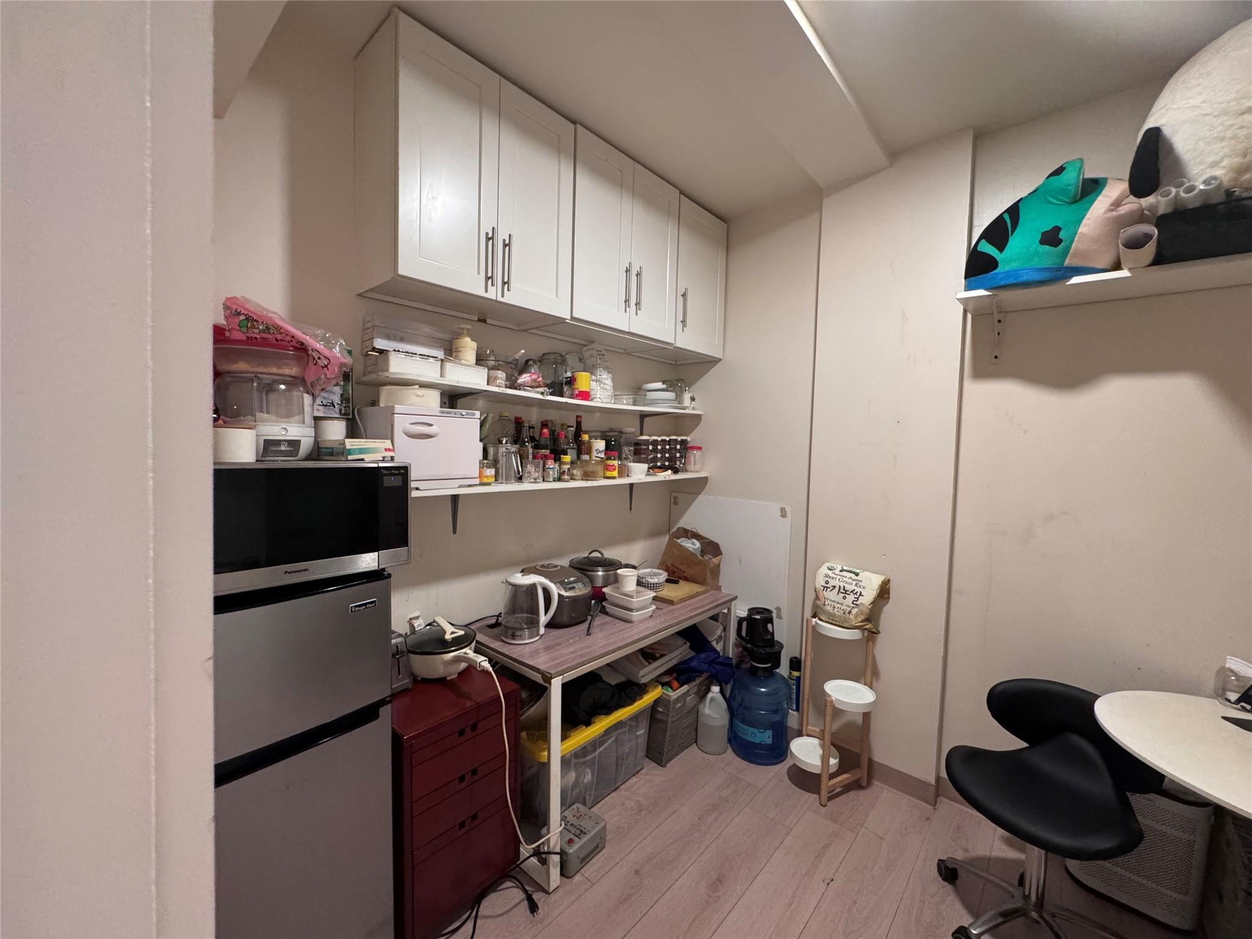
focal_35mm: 14
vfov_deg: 85.7
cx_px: 626
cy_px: 470
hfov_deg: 102.1
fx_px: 506
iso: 400
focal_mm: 2.22
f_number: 2.2
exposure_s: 1/60
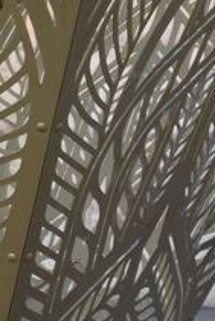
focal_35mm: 194
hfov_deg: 6.9
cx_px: -171
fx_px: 1735
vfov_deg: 10.5
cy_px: -35
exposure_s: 1/60
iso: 100
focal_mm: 32
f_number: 4
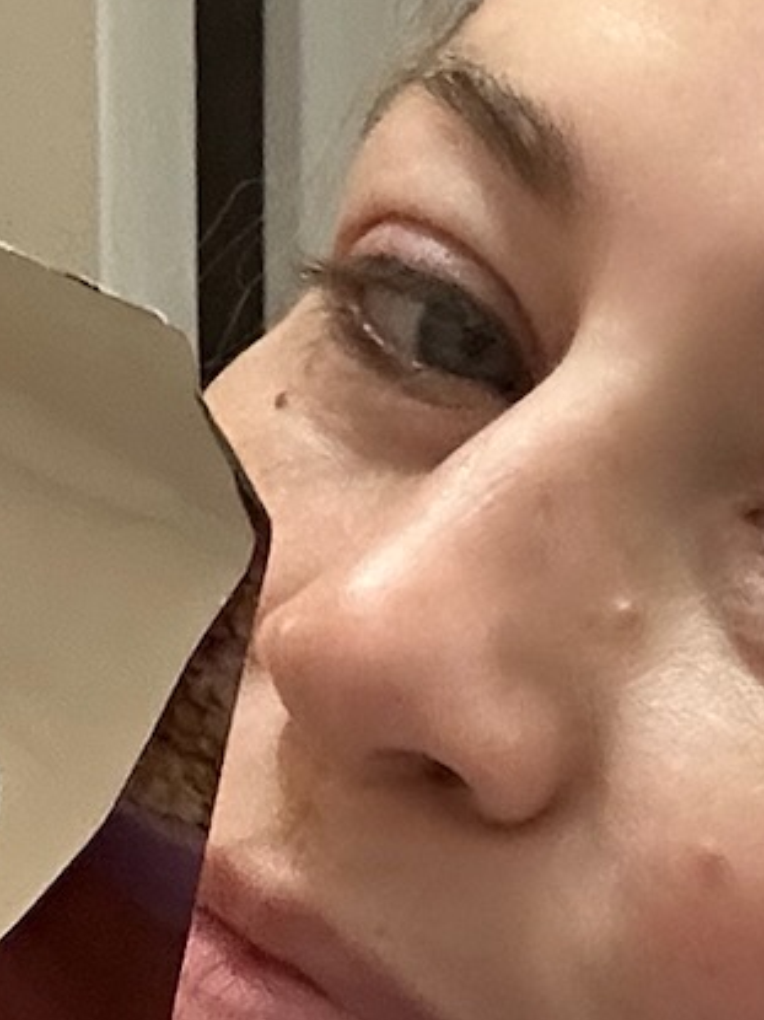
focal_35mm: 148
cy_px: 1276
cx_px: 481
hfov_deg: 10.0
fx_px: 4358
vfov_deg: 13.0
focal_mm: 2.69
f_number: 1.9
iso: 320
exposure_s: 1/60
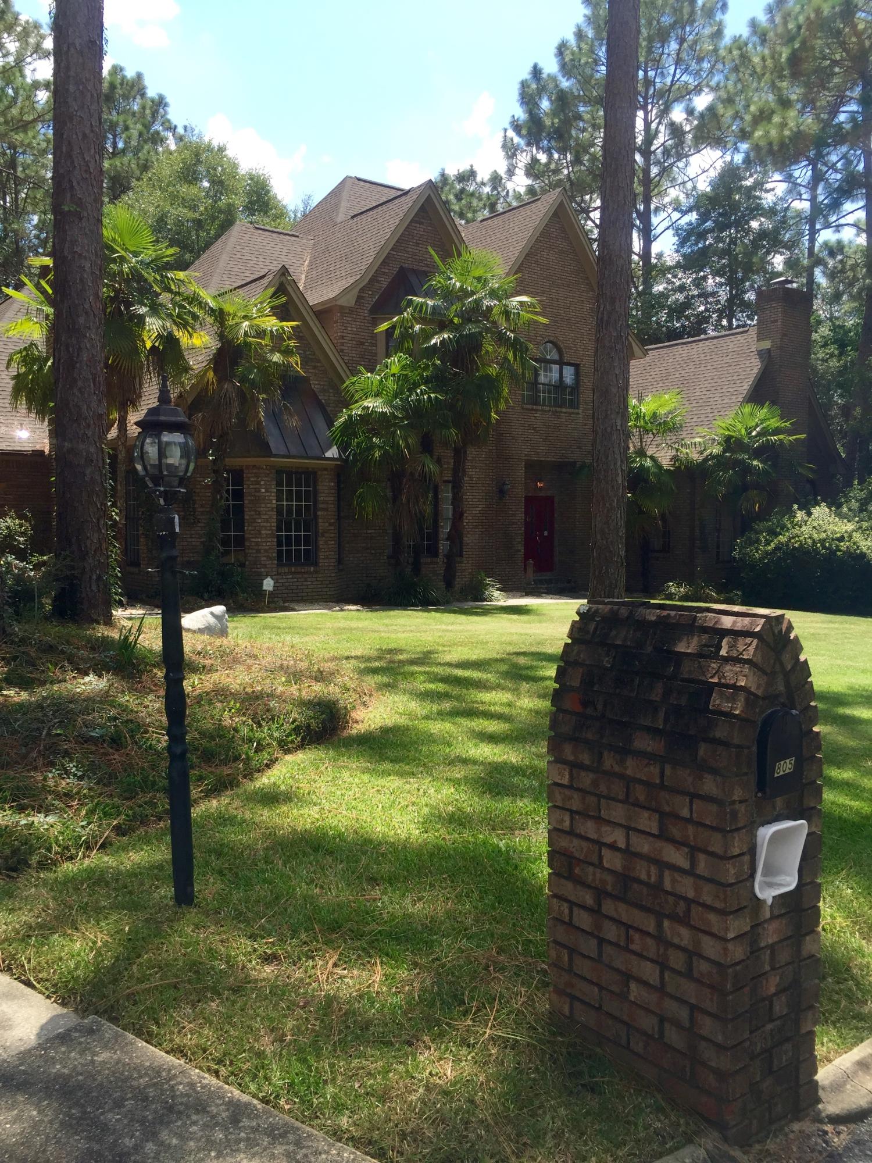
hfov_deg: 48.2
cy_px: 582
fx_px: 974
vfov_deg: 61.7
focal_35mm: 29
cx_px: 436
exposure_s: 1/964
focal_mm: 4.15
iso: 32
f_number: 2.2
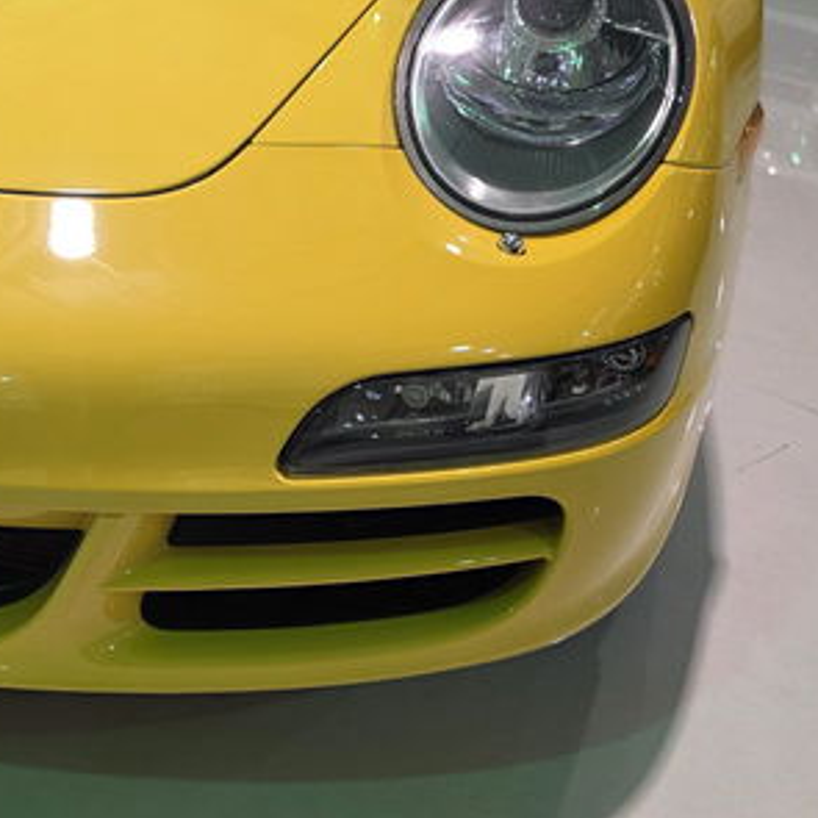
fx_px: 1417
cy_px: 153
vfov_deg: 31.3
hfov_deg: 30.5
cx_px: 47
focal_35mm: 53
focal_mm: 6.3
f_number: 1.7
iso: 250
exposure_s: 1/120
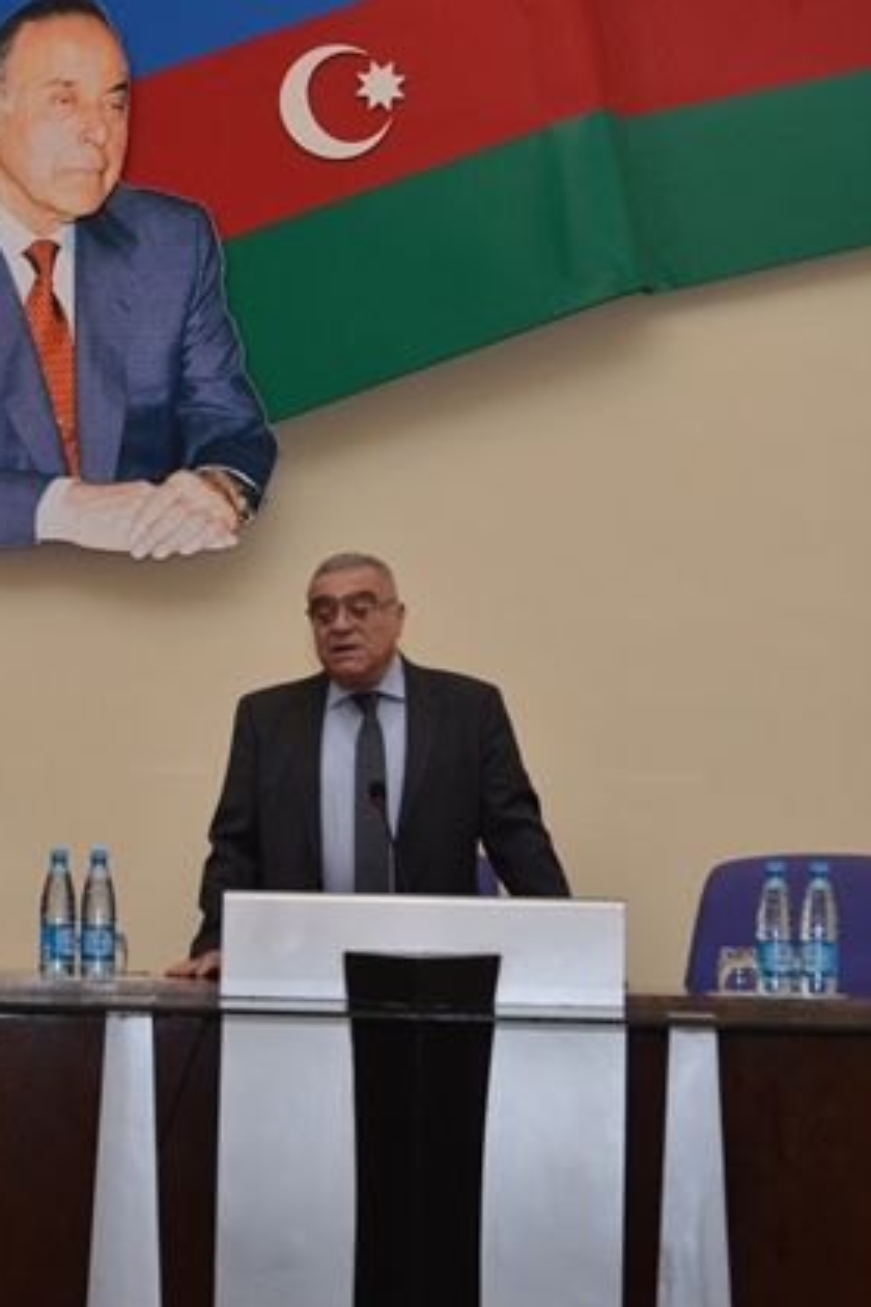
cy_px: 657
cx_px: 230
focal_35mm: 80
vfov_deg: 25.4
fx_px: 2894
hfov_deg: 17.0
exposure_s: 1/125
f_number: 6.3
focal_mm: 35
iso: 800
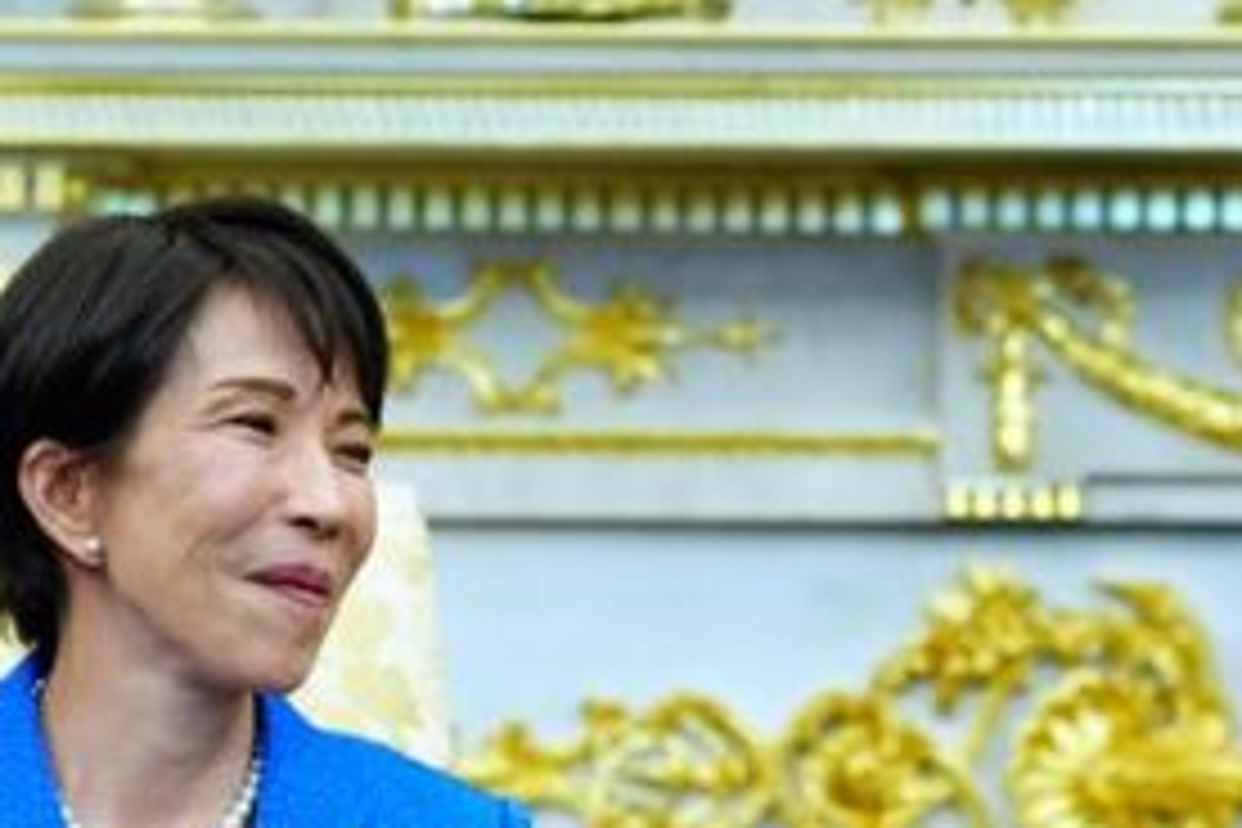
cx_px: 1260
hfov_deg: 9.8
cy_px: 536
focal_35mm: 209
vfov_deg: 6.6
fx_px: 7210
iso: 3200
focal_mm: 75
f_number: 2.8
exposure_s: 1/500
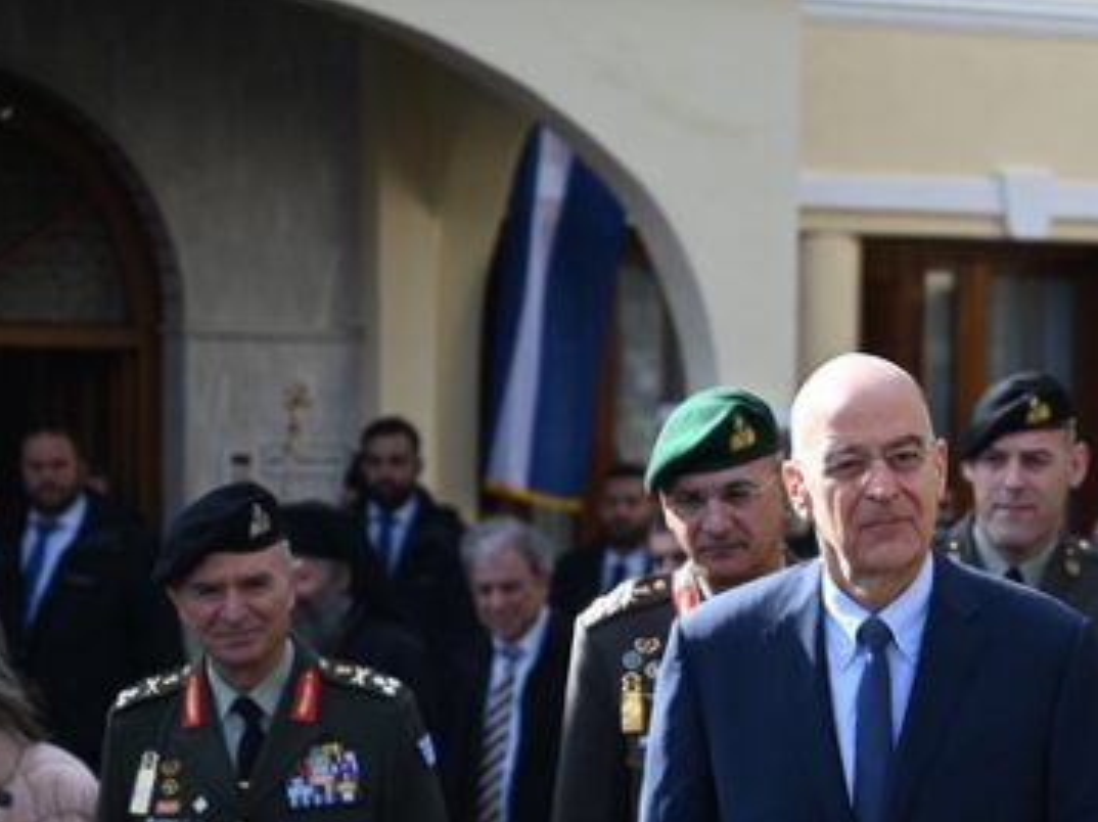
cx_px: 1080
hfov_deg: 13.8
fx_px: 4469
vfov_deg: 10.4
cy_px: 756
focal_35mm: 141
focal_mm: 70
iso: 200
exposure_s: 1/1250
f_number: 2.8
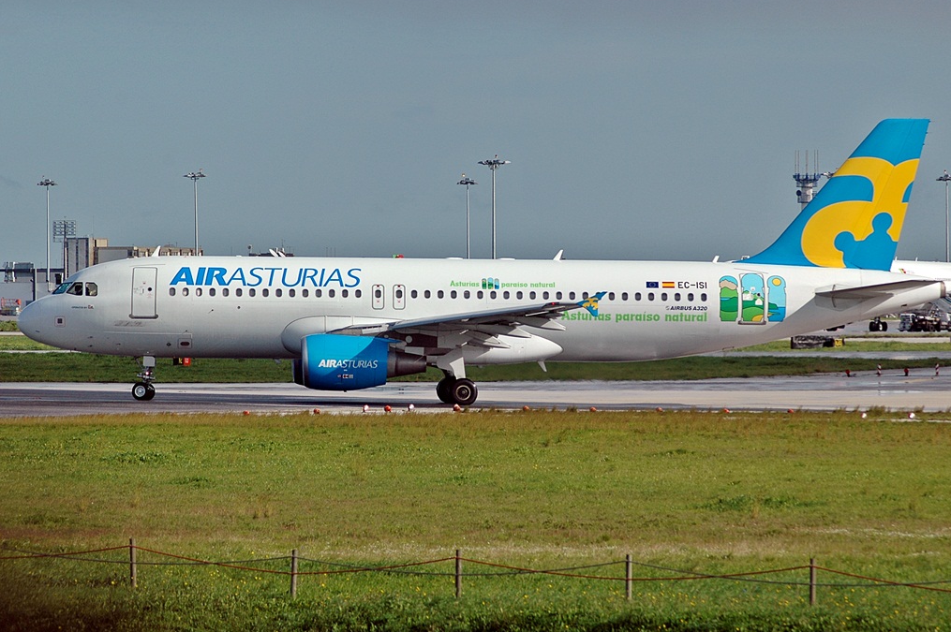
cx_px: 479
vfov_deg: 5.8
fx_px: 6190
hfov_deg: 8.8
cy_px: 316
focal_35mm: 235
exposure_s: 1/800
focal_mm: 155
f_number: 7.1
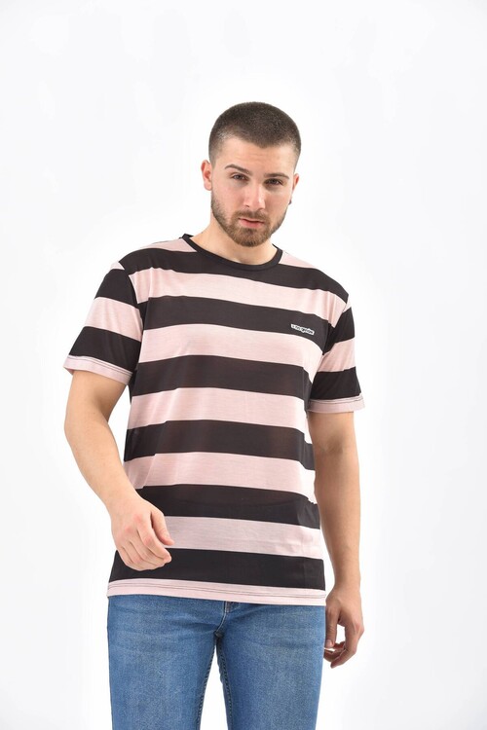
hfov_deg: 12.5
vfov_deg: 18.6
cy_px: 365
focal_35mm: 110
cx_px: 244
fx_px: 2232
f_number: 7.1
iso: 100
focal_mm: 110
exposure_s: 1/160
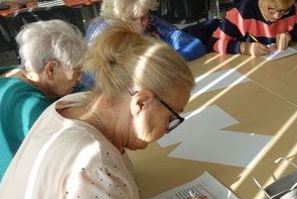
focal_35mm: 52
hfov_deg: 34.7
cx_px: 297
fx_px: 429
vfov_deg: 26.0
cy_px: 100
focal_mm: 8.8
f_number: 4
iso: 125
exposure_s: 1/250
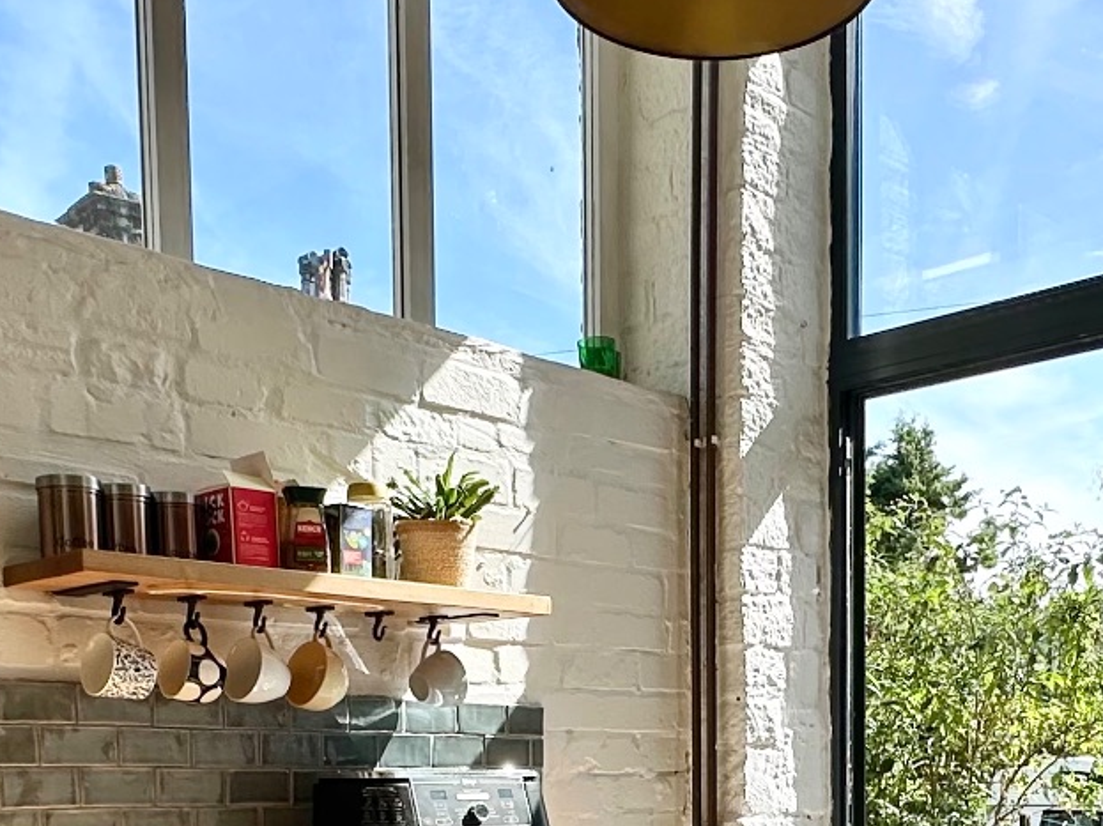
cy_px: 929
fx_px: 1465
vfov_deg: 28.4
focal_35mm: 46
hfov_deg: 41.2
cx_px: 597
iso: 40
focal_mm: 2.22
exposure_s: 1/711
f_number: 2.2
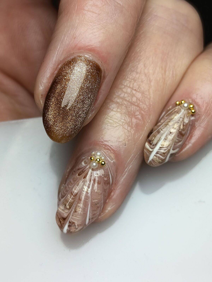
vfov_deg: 27.0
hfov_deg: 20.4
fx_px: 588
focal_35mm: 72
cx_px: 106
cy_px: 141
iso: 50
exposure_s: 1/138
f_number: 1.7
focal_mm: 5.27
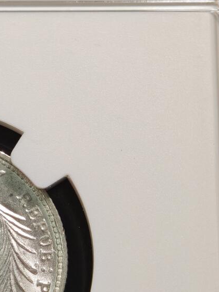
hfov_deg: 7.6
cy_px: 141
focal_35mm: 193
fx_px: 1628
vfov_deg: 10.2
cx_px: -43
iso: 640
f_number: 2
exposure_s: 1/101
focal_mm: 9
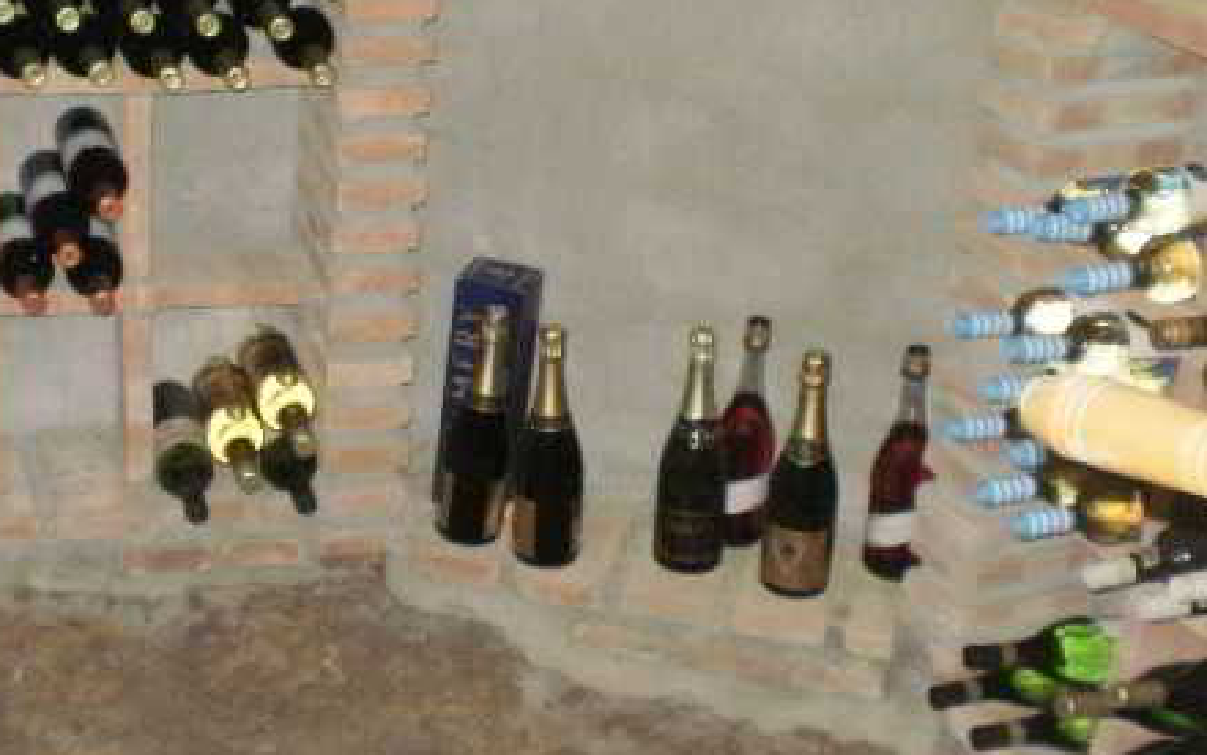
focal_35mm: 73
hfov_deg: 27.4
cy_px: 222
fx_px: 2402
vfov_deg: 17.8
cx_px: 167
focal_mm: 6.3
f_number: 3.1
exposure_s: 1/30
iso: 320
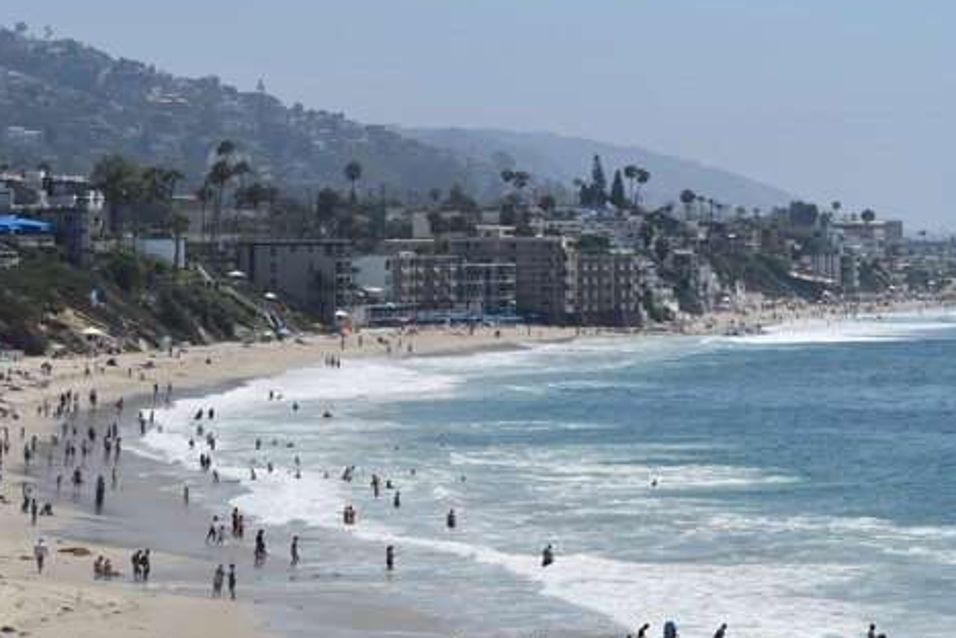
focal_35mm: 148
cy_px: 281
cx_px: 581
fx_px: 3933
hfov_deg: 13.9
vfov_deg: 9.3
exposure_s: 1/640
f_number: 9
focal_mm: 72
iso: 100
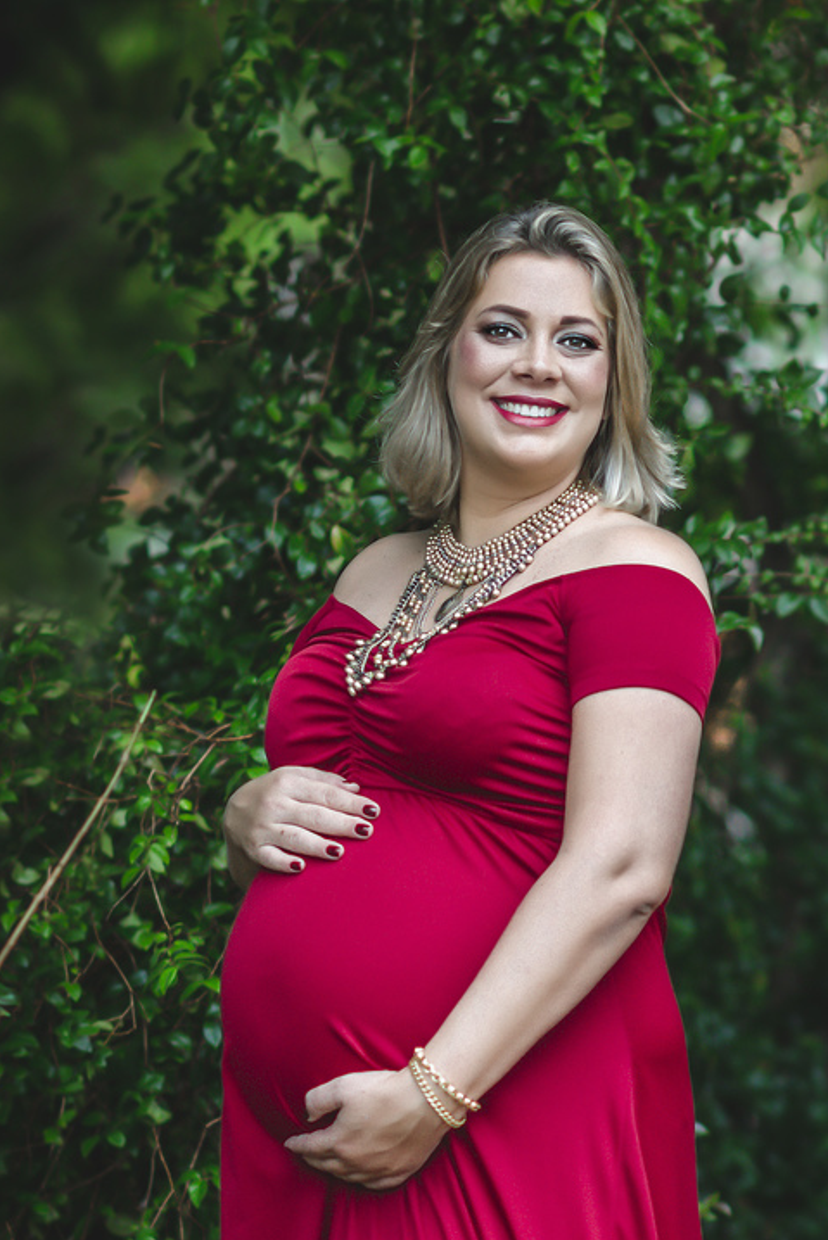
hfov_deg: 6.4
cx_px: 627
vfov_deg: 9.6
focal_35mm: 213
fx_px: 7344
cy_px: 1002
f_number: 2.2
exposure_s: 1/200
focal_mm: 85
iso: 160
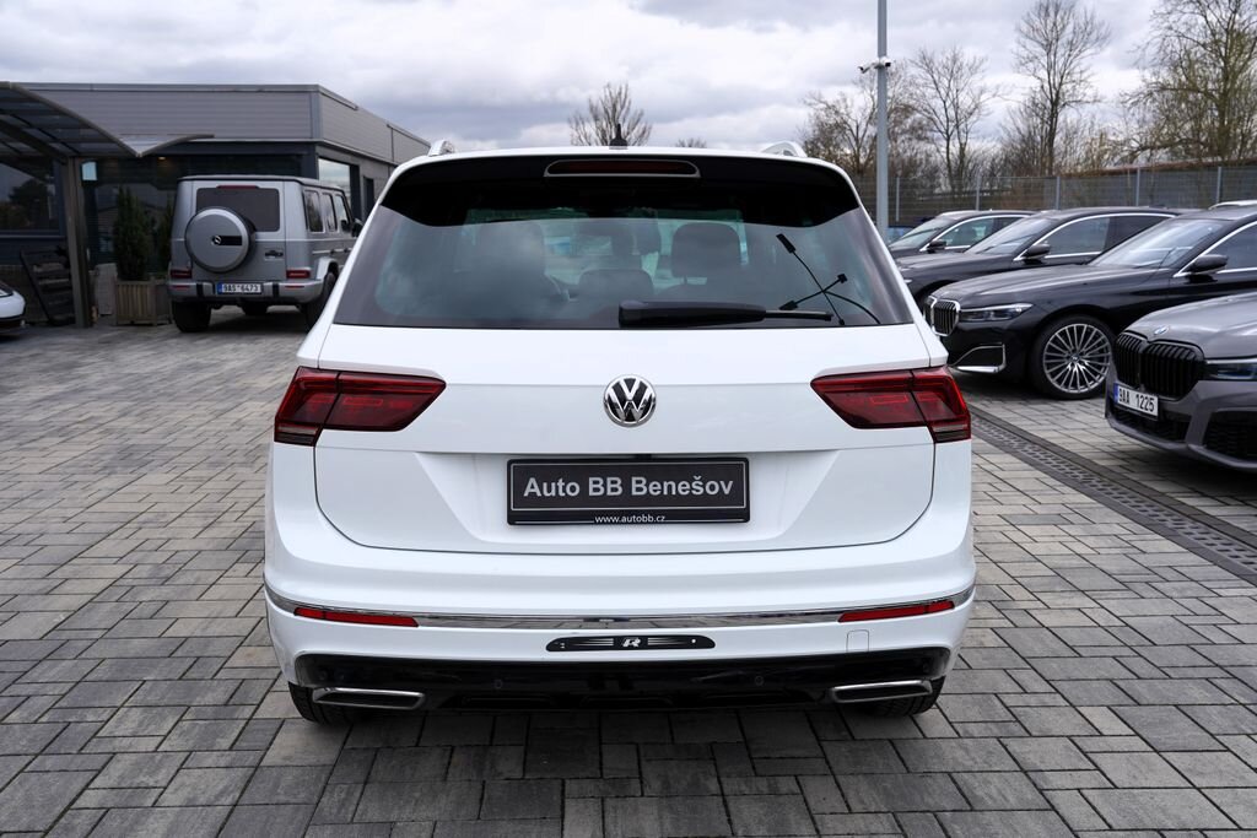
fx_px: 1152
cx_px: 628
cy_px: 419
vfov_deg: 40.0
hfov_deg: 57.2
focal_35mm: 33
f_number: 8
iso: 100
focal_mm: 33
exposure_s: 1/320
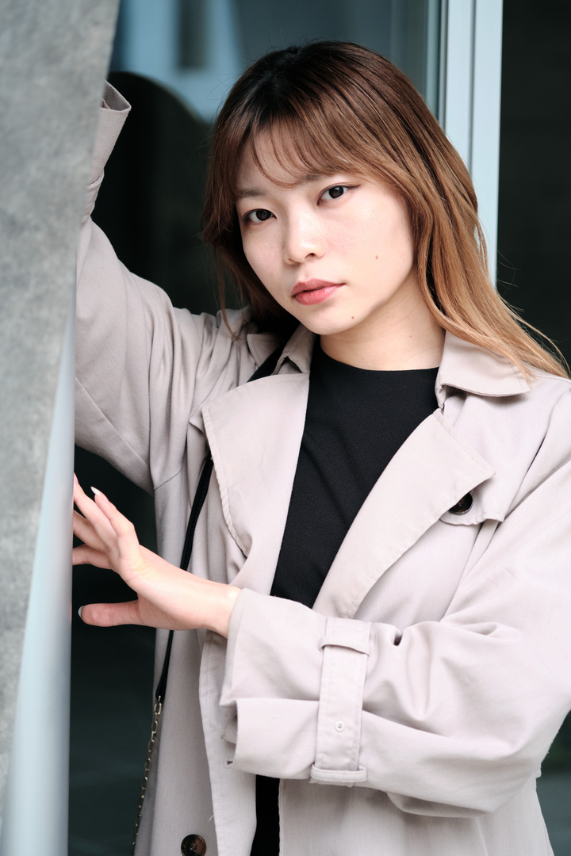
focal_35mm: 90
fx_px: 2141
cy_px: 428
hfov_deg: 15.2
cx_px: 286
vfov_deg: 22.6
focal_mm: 60
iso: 640
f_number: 2.4
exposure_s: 1/250
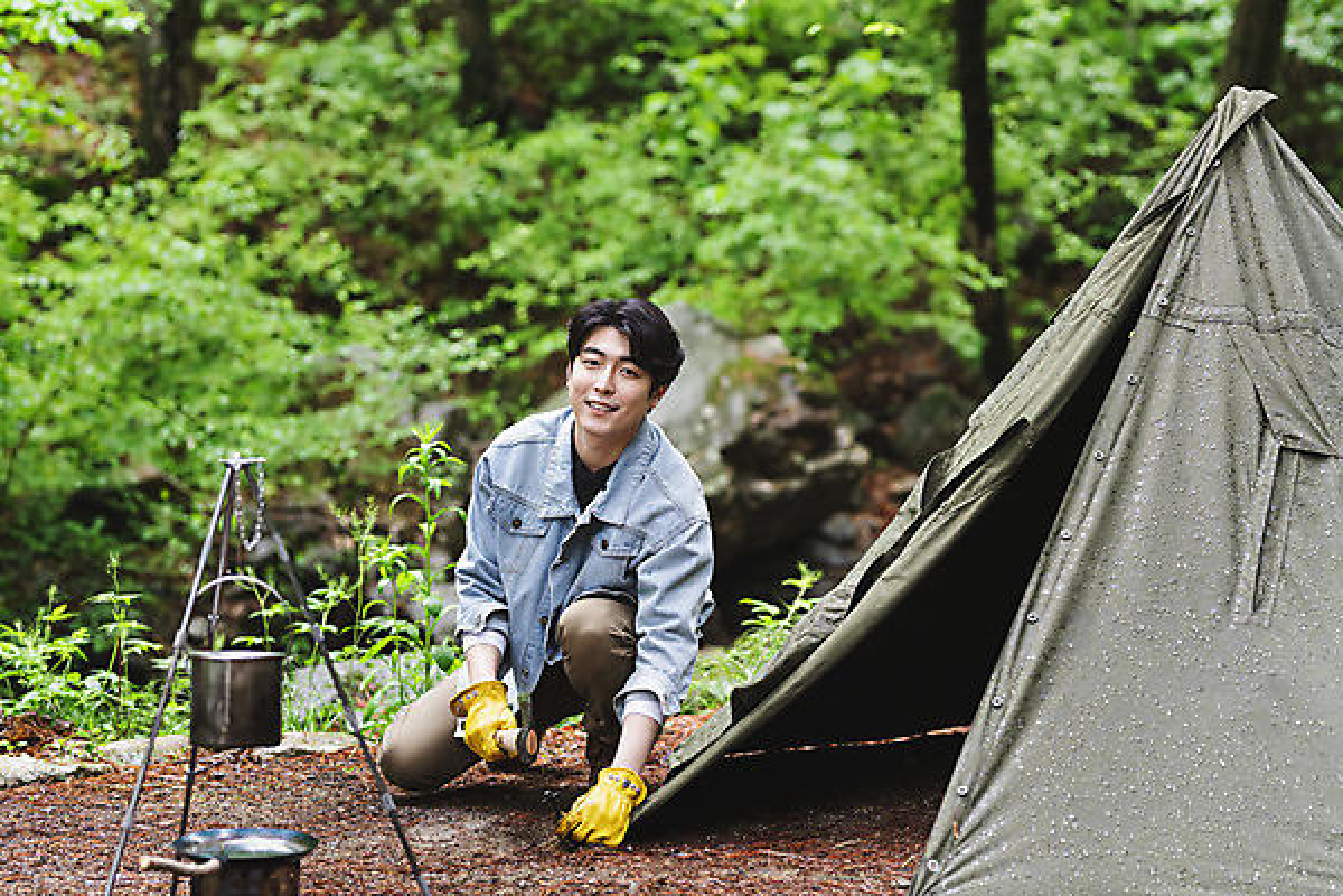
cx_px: 672
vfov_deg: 16.1
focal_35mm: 85
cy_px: 448
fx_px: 3171
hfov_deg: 23.9
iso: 640
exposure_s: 1/200
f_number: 2.5
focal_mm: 85
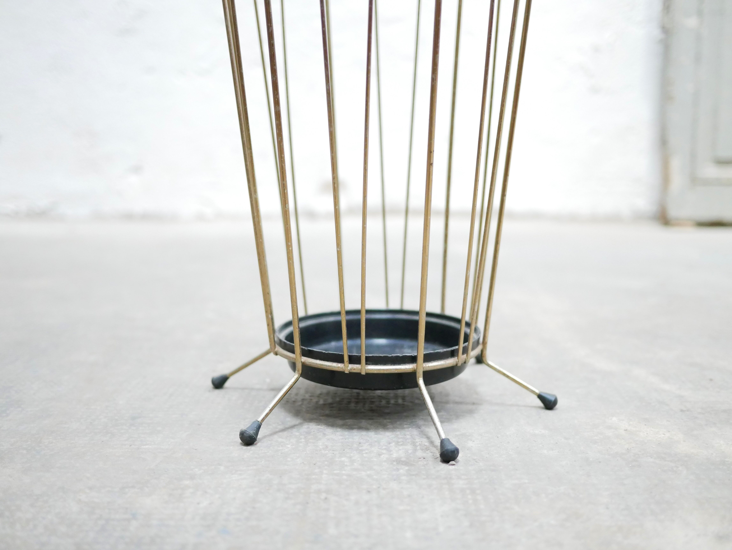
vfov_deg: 36.0
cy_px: 275
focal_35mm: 40
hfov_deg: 46.8
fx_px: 846
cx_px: 366
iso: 2500
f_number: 1.7
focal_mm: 20
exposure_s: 1/60
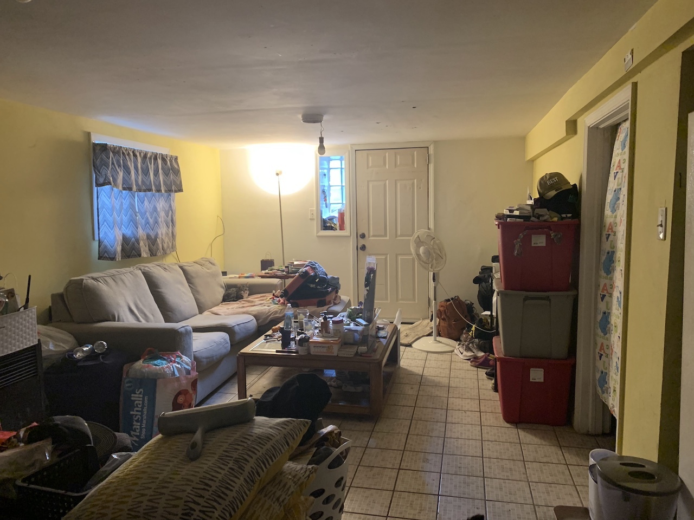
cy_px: 260
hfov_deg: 67.3
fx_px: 521
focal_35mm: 26
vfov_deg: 53.1
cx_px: 347
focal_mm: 4.25
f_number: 1.8
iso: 250
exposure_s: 1/40
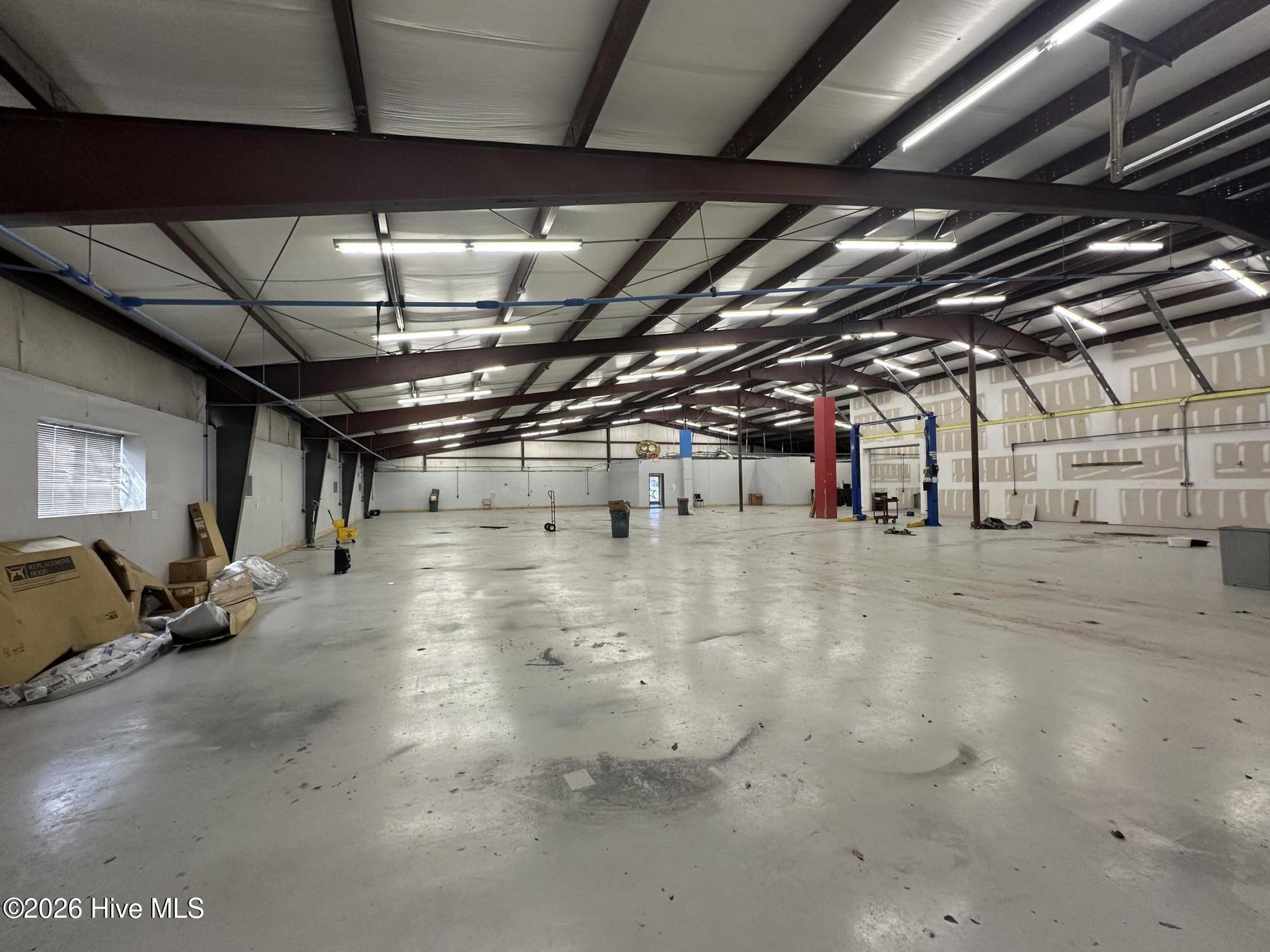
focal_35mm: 14
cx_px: 635
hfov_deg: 102.1
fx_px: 514
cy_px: 476
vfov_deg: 85.7
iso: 200
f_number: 2.2
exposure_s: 1/120
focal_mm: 2.22
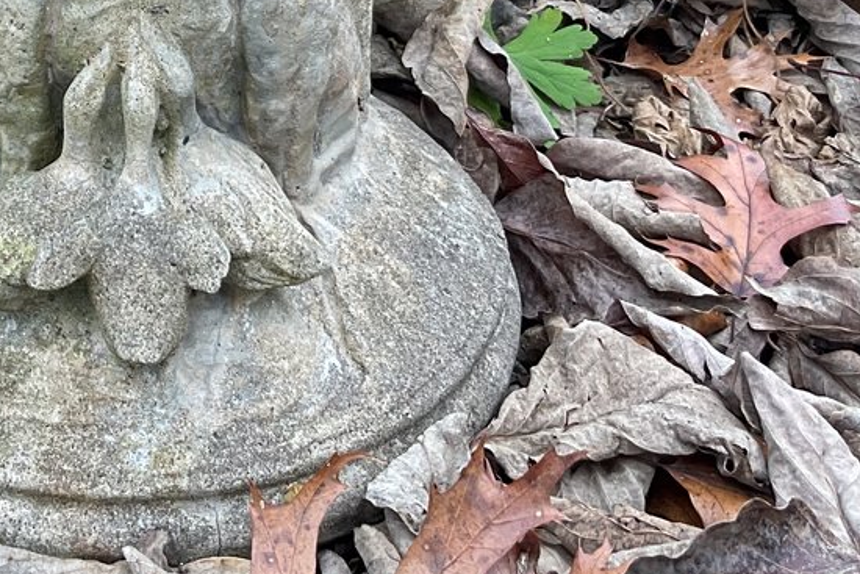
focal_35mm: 83
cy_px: -118
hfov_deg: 24.1
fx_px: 1983
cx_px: 170
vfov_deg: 15.8
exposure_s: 1/120
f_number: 1.8
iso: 16
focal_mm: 3
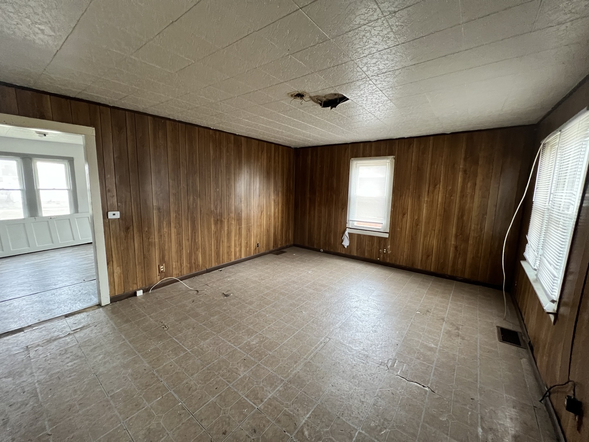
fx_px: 221
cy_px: 221
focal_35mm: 13
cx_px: 294
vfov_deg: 89.9
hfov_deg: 106.2
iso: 640
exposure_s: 1/60
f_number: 1.8
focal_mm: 1.57
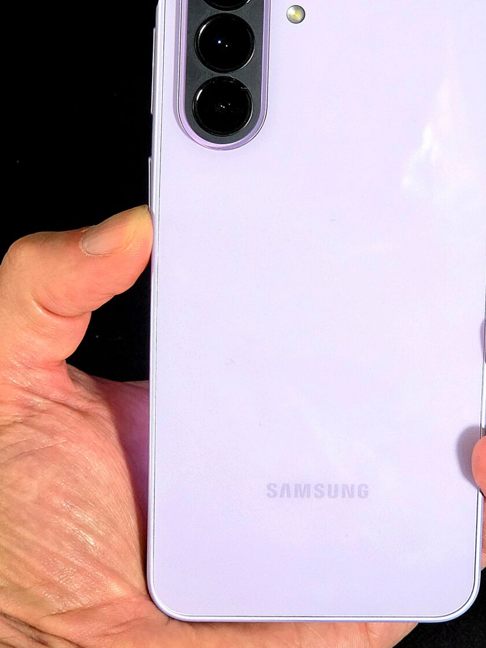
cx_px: 291
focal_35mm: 118
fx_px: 2209
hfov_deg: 12.5
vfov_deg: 16.7
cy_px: 249
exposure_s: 1/60.2
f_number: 2.4
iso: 250
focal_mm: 7
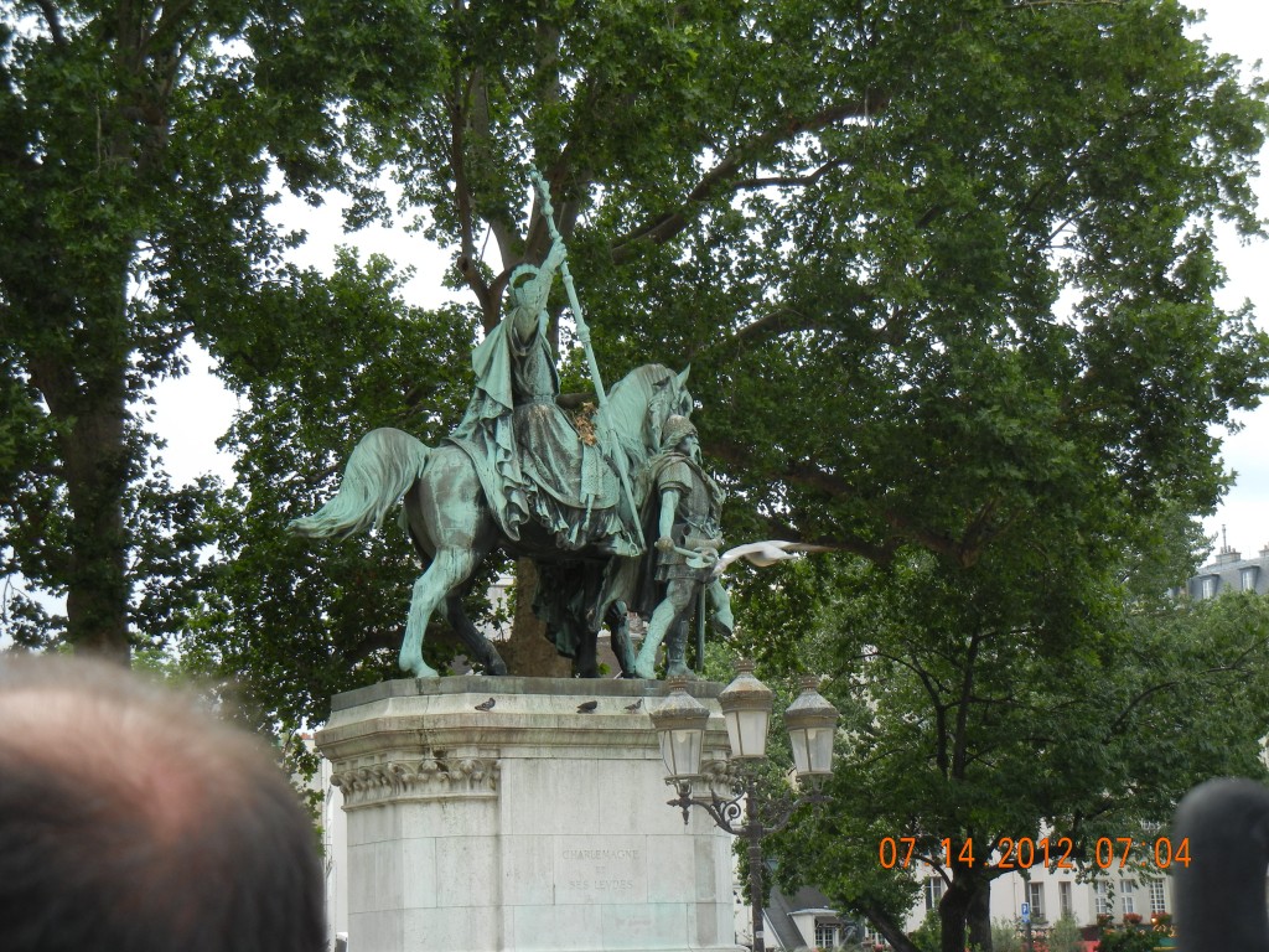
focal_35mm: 77
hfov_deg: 25.3
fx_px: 2823
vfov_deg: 19.1
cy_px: 476
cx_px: 634
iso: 160
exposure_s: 1/328
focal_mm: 13.9
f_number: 4.3
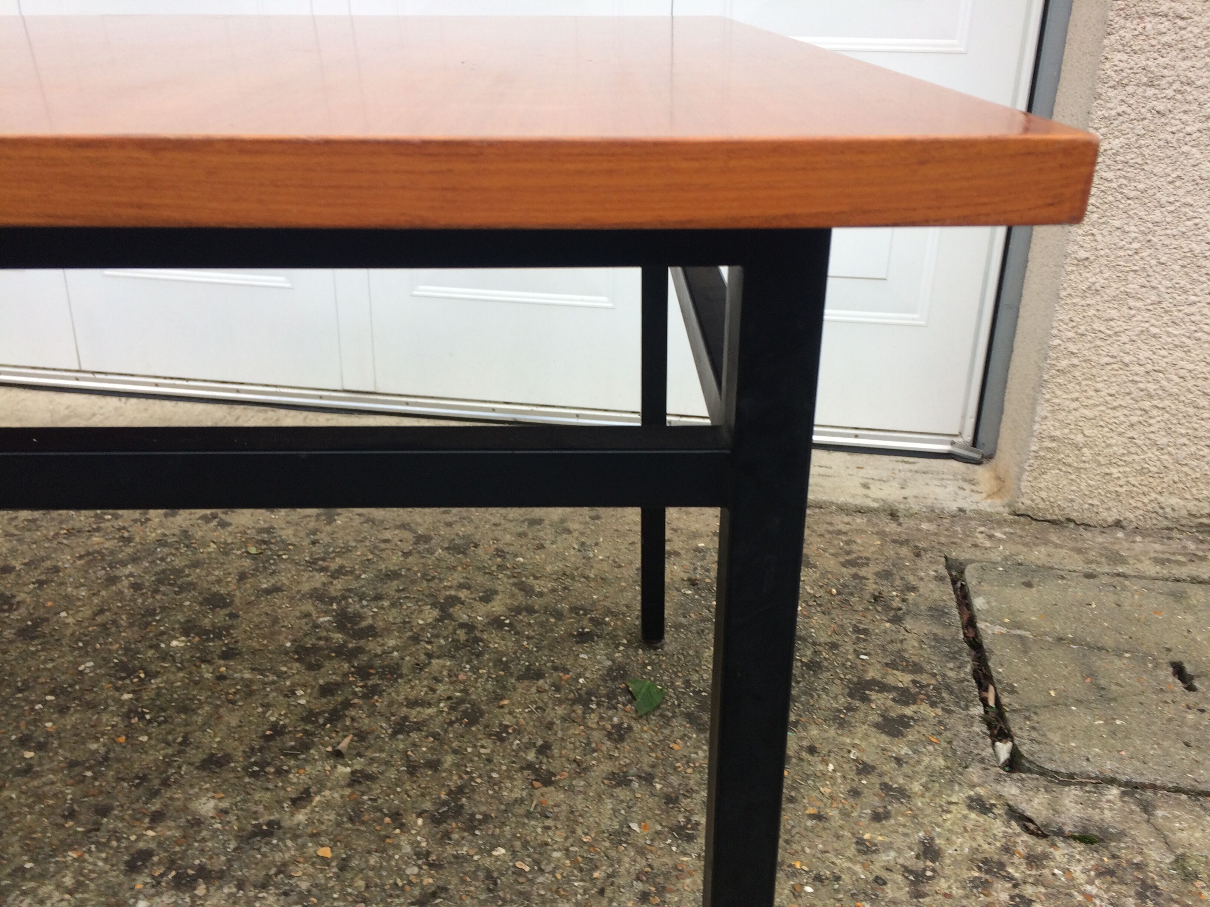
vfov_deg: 48.2
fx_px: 1014
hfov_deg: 61.7
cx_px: 605
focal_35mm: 29
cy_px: 454
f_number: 2.2
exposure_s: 1/107
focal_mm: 4.15
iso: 32
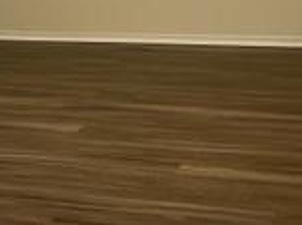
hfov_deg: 17.2
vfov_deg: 13.2
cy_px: 24
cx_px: -18
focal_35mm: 111
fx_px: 967
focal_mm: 5.7
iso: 160
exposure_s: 1/60
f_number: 1.5
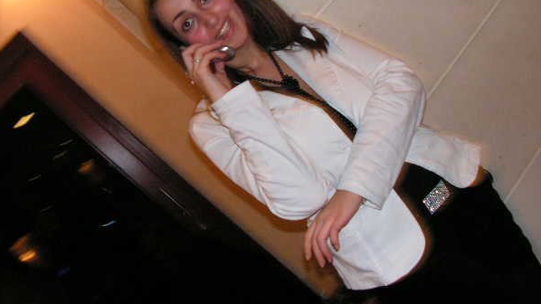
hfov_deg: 48.4
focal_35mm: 42
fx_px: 602
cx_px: 265
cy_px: 108
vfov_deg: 28.2
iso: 200
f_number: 3.2
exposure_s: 1/40
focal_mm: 6
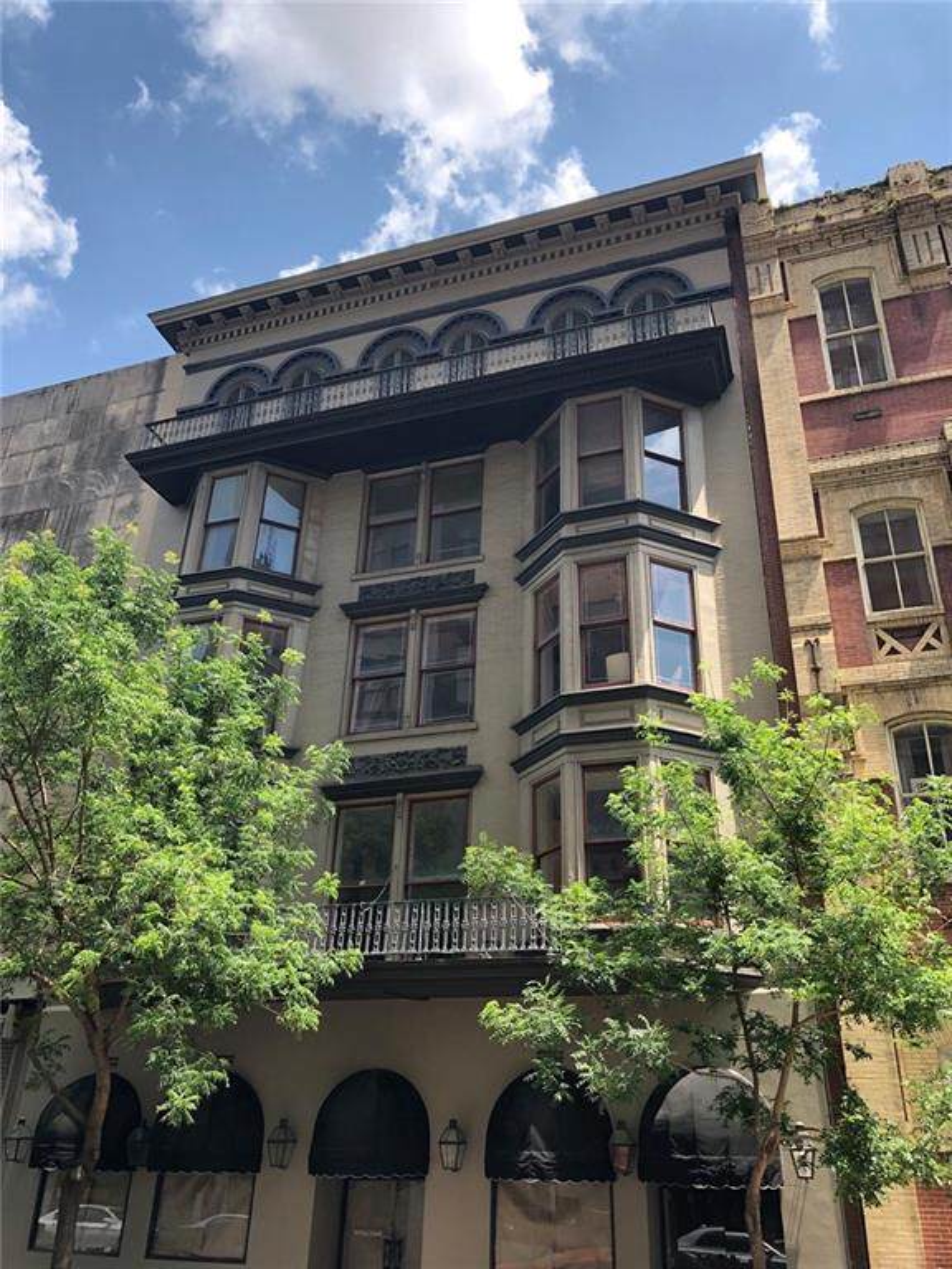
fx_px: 1027
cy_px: 634
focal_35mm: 28
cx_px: 476
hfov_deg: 49.7
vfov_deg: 63.4
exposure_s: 1/510
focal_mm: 3.99
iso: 20
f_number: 1.8
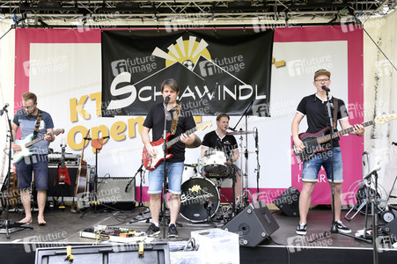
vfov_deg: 35.0
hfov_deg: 50.7
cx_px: 198
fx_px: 419
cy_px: 132
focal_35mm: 38
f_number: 6.3
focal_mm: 38
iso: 640
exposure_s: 1/80
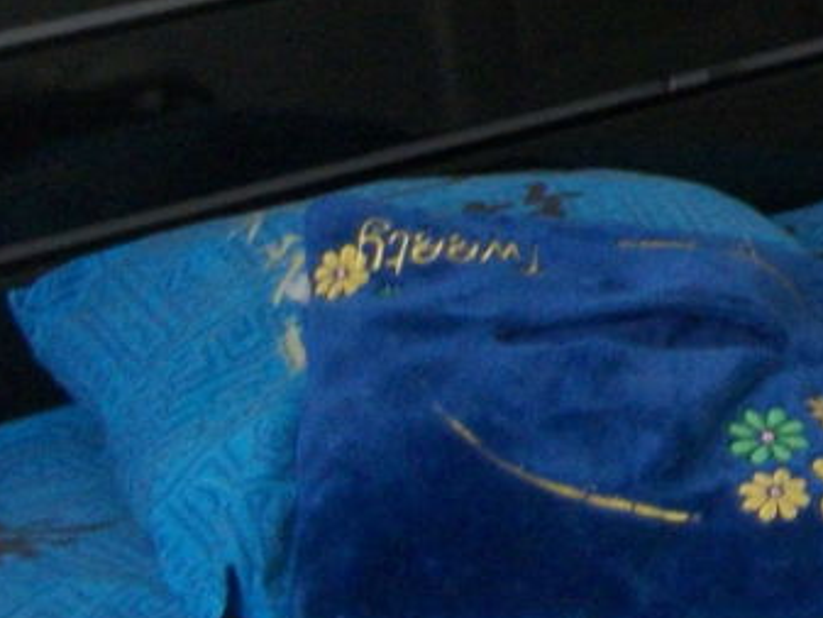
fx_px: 3615
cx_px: 1653
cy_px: -49
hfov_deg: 11.6
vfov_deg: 9.7
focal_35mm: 152
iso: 160
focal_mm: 5.7
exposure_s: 1/60
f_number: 2.9
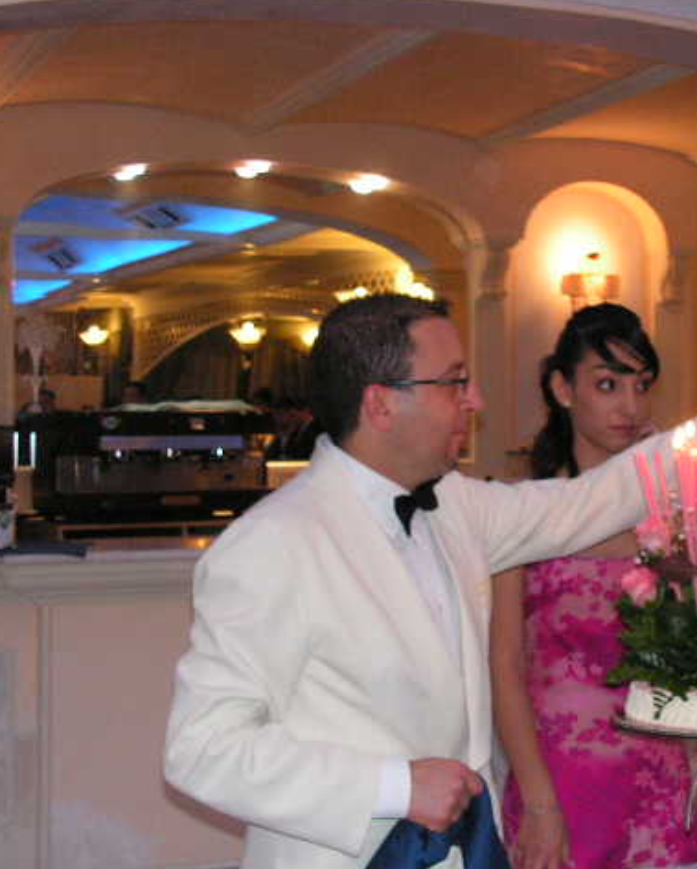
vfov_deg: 28.7
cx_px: 489
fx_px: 1700
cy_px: 432
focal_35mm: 66
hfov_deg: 23.0
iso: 200
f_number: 3.2
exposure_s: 1/40
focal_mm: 8.4
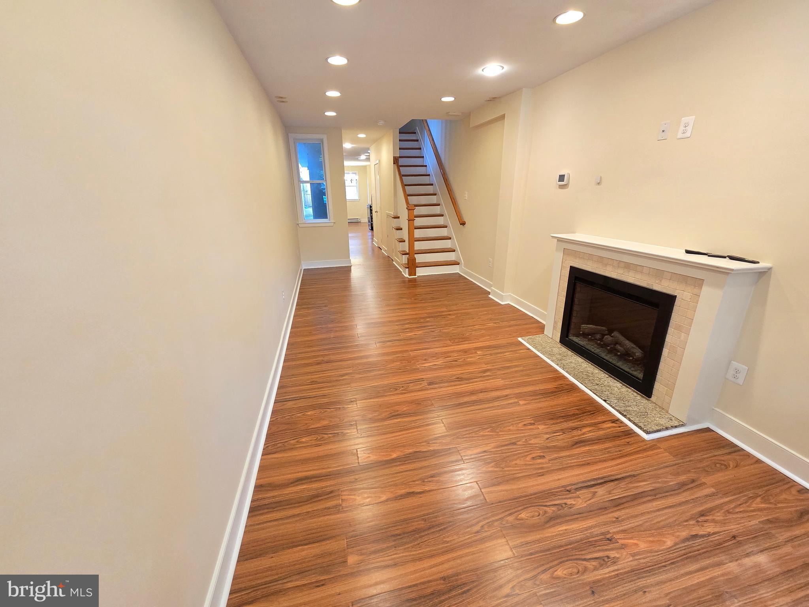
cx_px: 404
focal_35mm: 13
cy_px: 304
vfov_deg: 89.9
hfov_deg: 106.2
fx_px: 304
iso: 250
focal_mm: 2.2
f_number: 2.2
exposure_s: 1/60
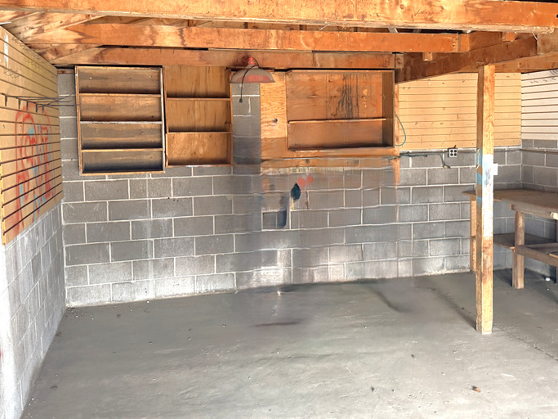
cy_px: 174
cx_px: 297
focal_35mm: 36
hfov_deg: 51.3
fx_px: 580
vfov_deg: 39.5
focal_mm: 6.76
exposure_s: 1/60
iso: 320
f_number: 1.78
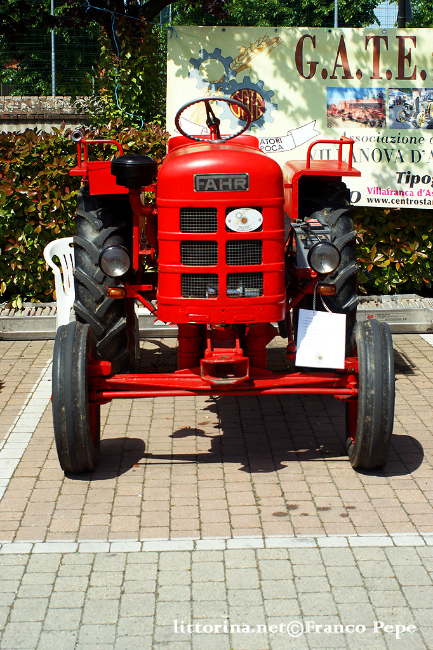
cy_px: 325
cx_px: 216
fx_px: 1219
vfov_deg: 29.9
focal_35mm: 68
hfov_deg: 20.1
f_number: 6.3
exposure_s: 1/320
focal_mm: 45
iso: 100
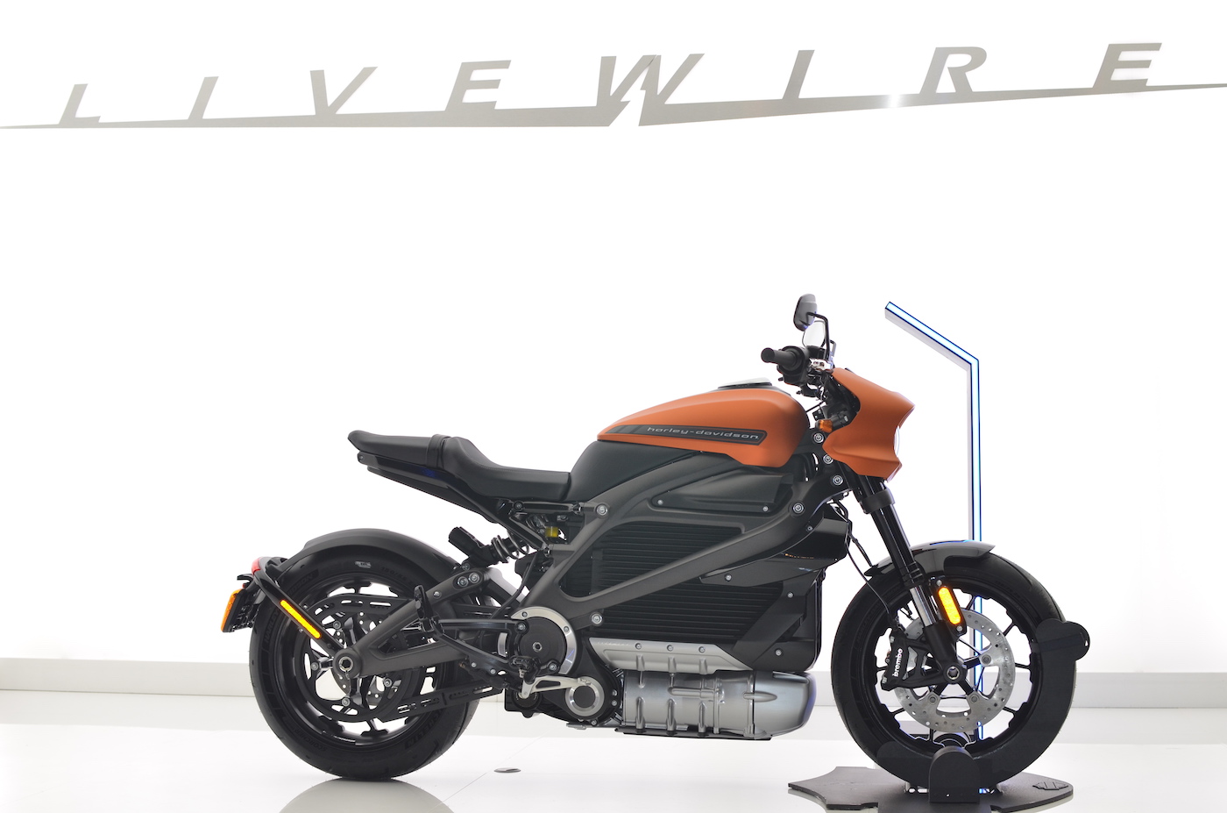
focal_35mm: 52
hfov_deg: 37.9
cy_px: 406
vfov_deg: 25.6
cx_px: 614
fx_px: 1786
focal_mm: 35
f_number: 4
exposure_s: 1/200
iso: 320
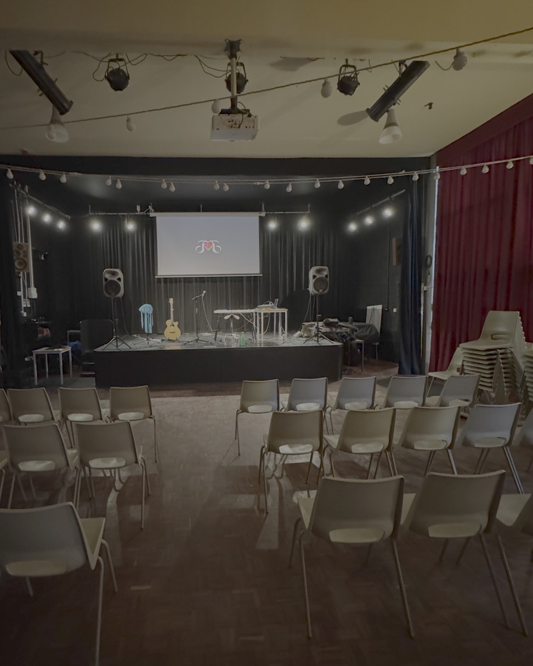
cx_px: 207
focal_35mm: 18
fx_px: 355
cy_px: 336
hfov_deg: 72.8
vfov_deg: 86.4
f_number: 2.2
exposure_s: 1/30
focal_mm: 2.22
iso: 1600
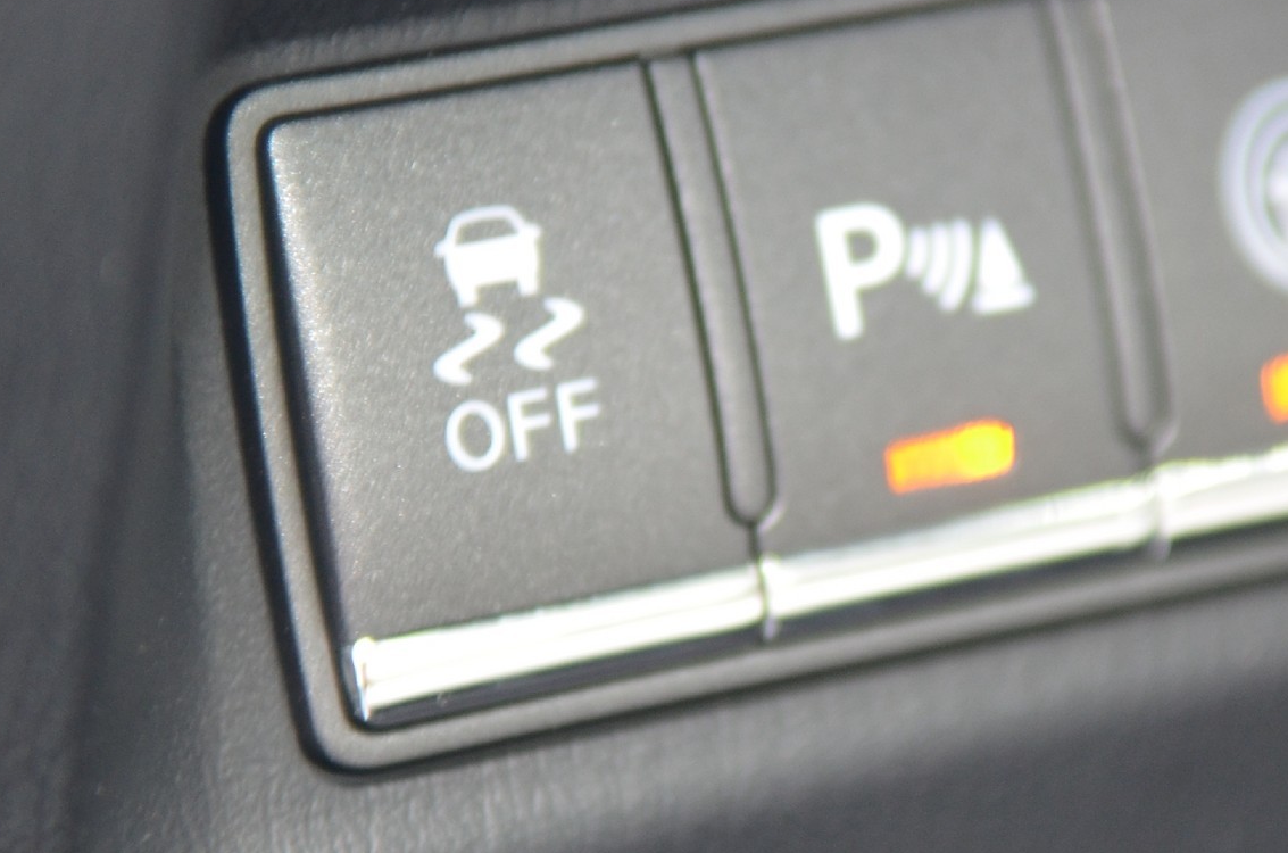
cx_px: 792
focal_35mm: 182
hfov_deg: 11.3
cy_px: 379
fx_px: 6501
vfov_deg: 7.5
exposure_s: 1/60
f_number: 2.8
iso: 800
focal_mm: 55
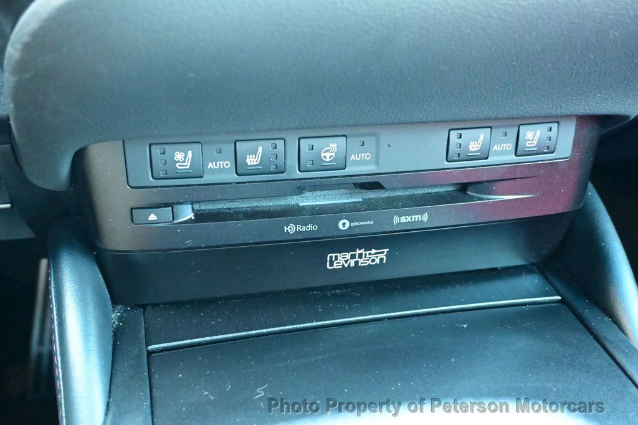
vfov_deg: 36.8
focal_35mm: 36
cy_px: 212
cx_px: 319
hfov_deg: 53.1
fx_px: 638
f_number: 4.2
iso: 14400
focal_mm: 24
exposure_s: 1/40
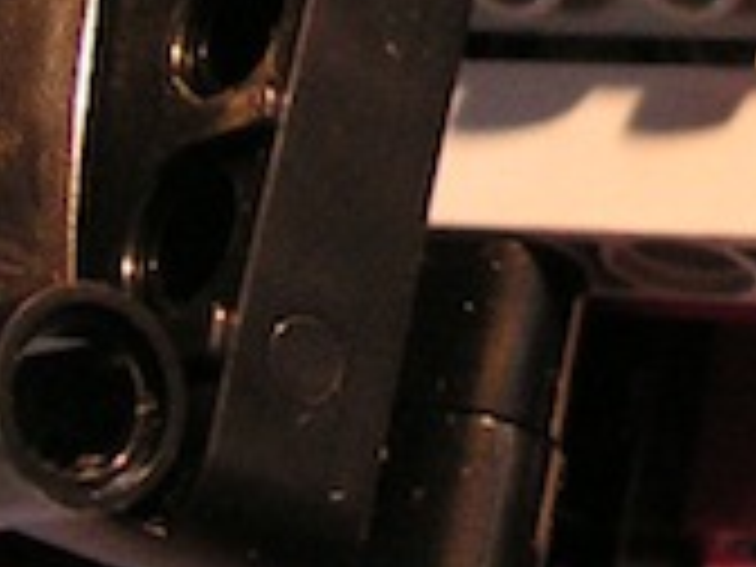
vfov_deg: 8.3
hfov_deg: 10.8
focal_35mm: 176
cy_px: -238
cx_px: 1118
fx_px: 3844
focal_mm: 6
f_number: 3.2
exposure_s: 1/13
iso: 200
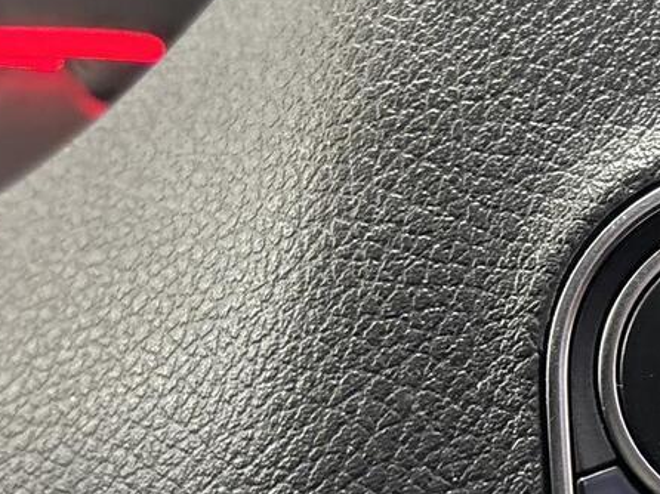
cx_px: 617
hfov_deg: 22.6
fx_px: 1601
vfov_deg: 17.5
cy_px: 351
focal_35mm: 84
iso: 500
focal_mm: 5.96
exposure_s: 1/34
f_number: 1.6
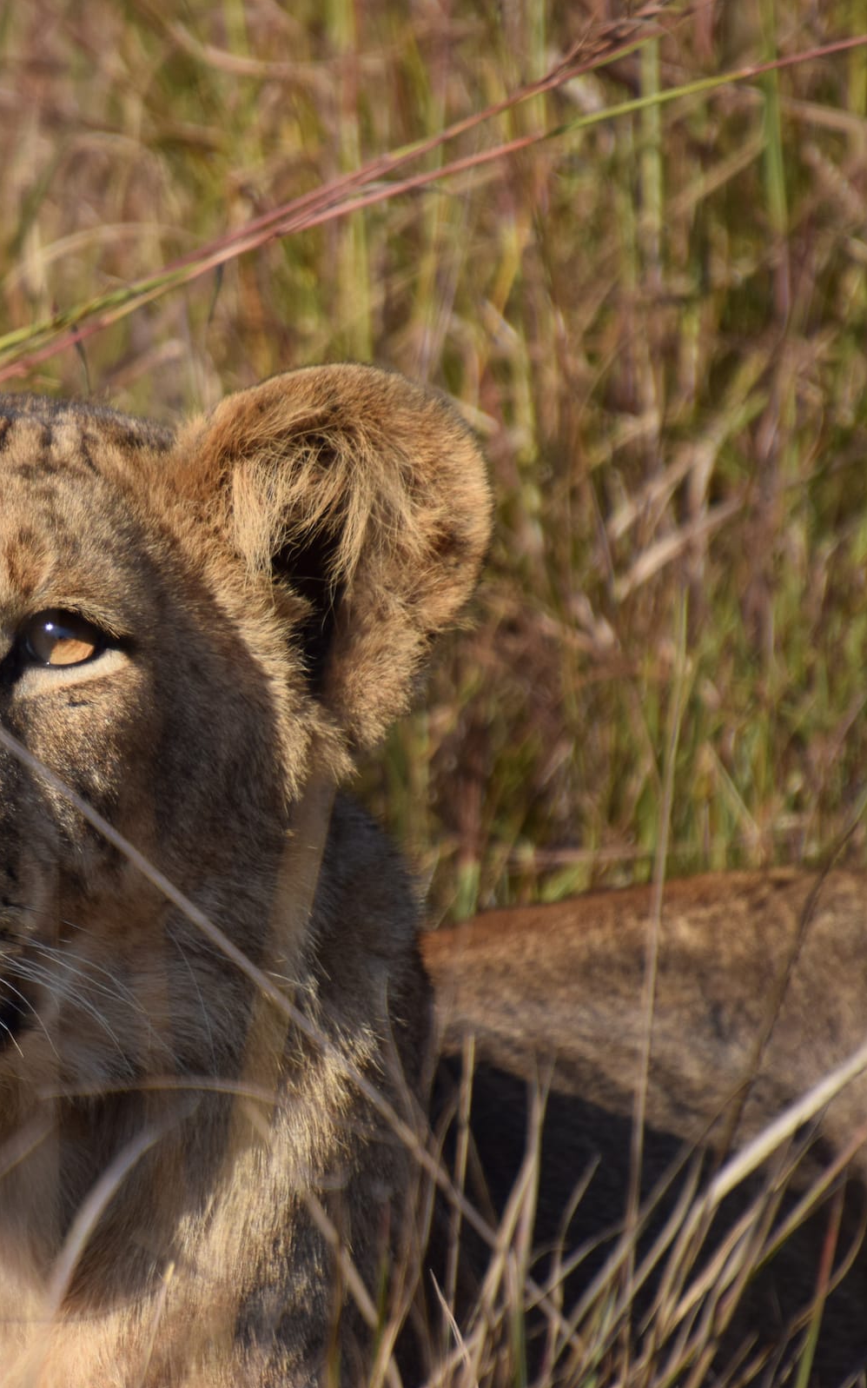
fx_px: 34747
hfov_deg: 1.4
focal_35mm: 919
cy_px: 694
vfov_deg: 2.3
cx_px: 23
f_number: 6.3
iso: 400
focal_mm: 400
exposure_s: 1/1250
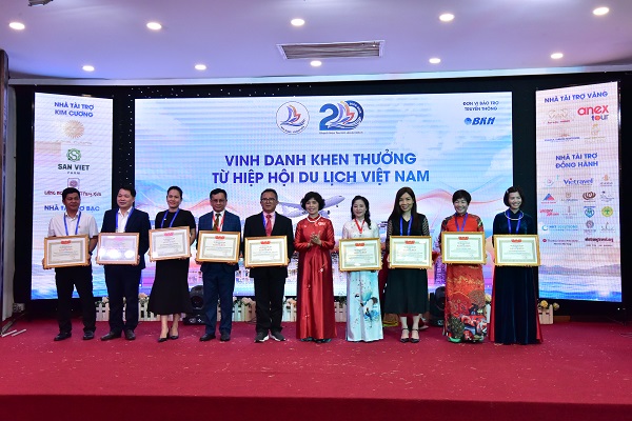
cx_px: 316
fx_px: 614
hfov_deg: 54.4
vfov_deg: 37.9
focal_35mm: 35
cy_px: 210
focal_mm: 35
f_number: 10
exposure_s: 1/200
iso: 3200
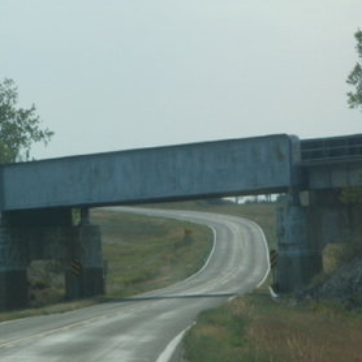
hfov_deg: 6.2
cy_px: 132
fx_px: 3360
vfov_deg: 6.2
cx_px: 191
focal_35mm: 284
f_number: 5.4
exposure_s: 1/500
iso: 100
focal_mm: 26
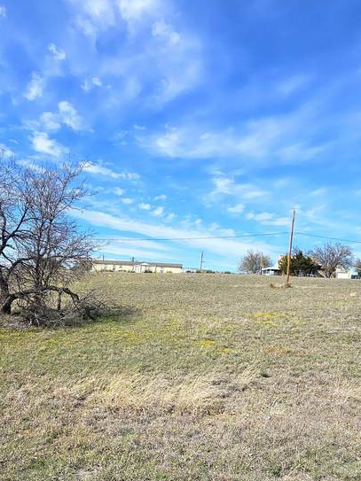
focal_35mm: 23
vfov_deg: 72.4
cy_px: 308
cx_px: 164
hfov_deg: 58.8
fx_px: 320
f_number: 2.2
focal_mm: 2.2
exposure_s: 1/3092
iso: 50
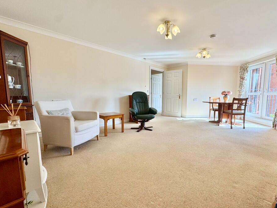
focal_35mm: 16
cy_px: 108
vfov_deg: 78.1
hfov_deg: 94.0
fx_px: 128
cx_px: 156
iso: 40
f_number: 2.2
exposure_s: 1/215
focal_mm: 2.22
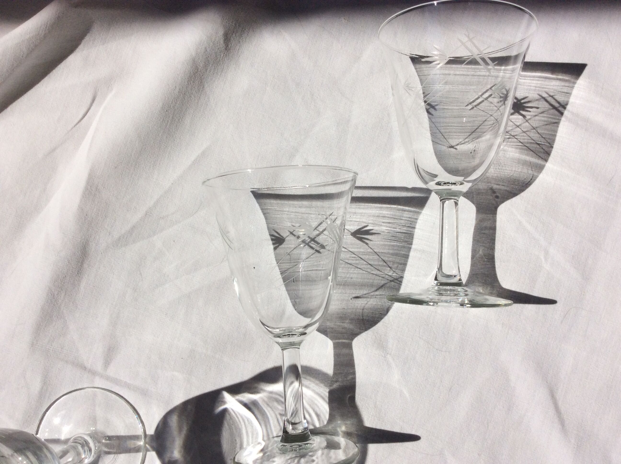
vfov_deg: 44.1
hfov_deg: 56.9
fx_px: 573
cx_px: 310
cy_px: 232
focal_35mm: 32
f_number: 2.4
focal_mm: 3.3
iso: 32
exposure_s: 1/5208
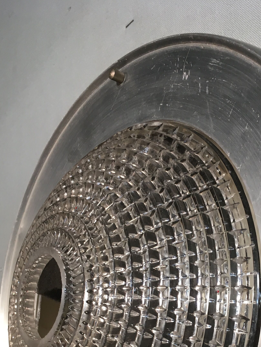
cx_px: 202
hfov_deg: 26.6
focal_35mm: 54
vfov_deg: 33.7
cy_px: 310
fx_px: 543
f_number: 2.2
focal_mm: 4.15
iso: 25
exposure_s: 1/33
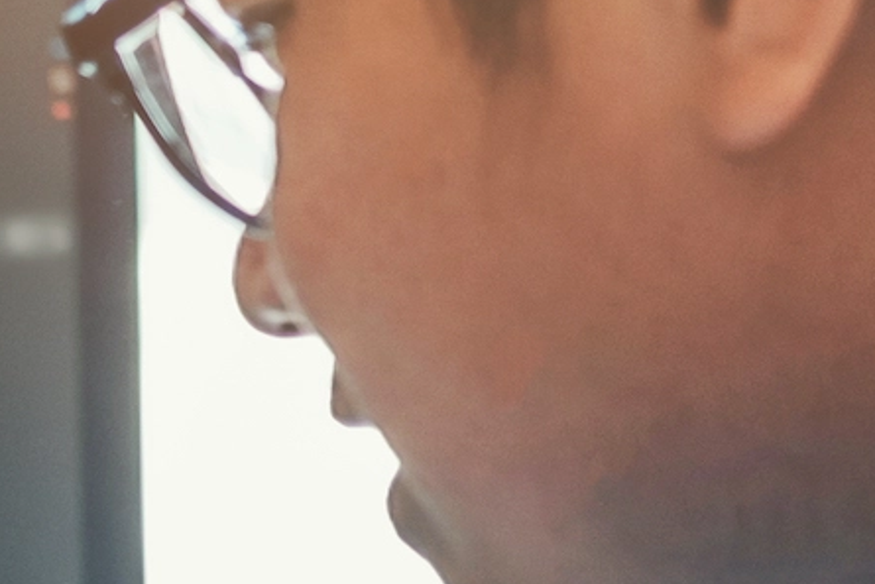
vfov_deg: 4.8
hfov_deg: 6.9
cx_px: -1066
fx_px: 6953
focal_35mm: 286
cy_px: 733
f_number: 2
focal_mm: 35
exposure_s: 1/80
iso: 100
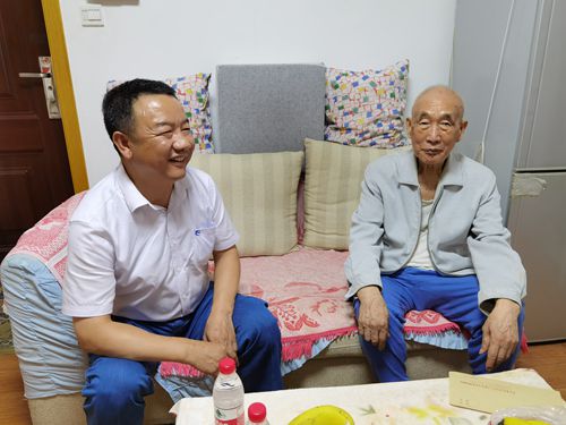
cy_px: 212
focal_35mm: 27
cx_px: 283
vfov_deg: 51.4
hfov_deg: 65.3
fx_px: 441
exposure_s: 1/50
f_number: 1.9
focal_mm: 6.71
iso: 250
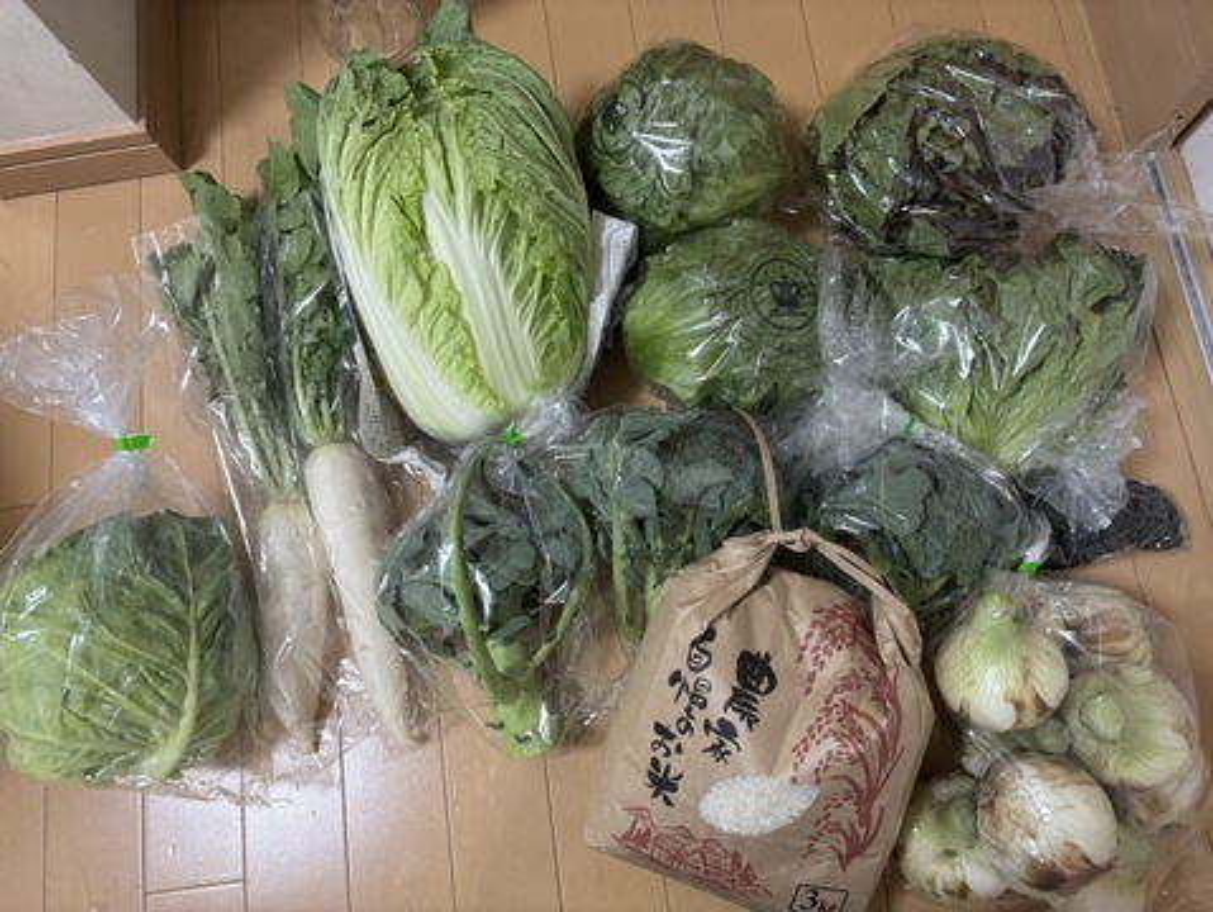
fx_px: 912
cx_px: 606
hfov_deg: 67.3
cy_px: 456
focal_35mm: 26
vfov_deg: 53.1
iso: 320
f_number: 1.6
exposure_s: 1/51
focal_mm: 5.96
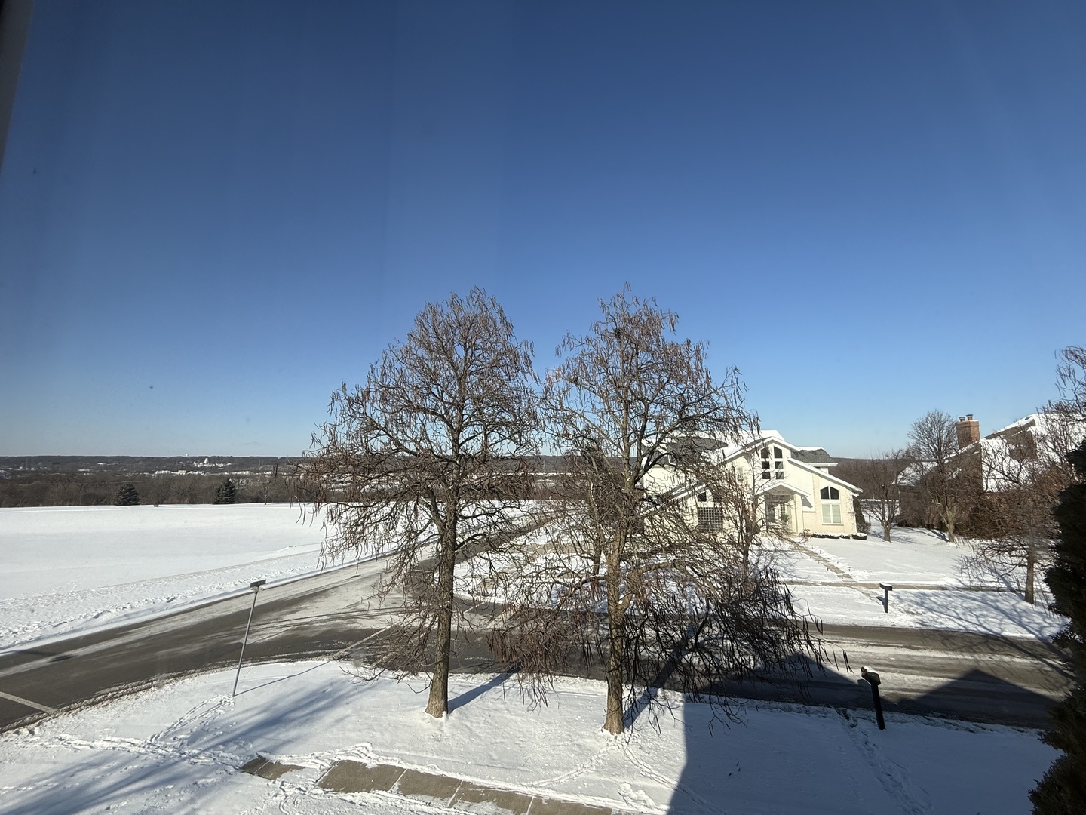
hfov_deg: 102.1
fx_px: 439
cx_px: 543
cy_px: 408
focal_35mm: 14
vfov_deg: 85.7
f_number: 2.2
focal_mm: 2.22
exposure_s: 1/2717
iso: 50
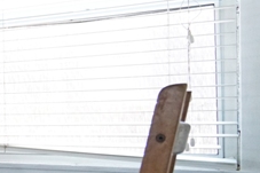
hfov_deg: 17.7
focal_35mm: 73
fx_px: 527
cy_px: 109
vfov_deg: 18.6
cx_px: -279
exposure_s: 1/80
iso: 3200
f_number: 4
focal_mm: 16
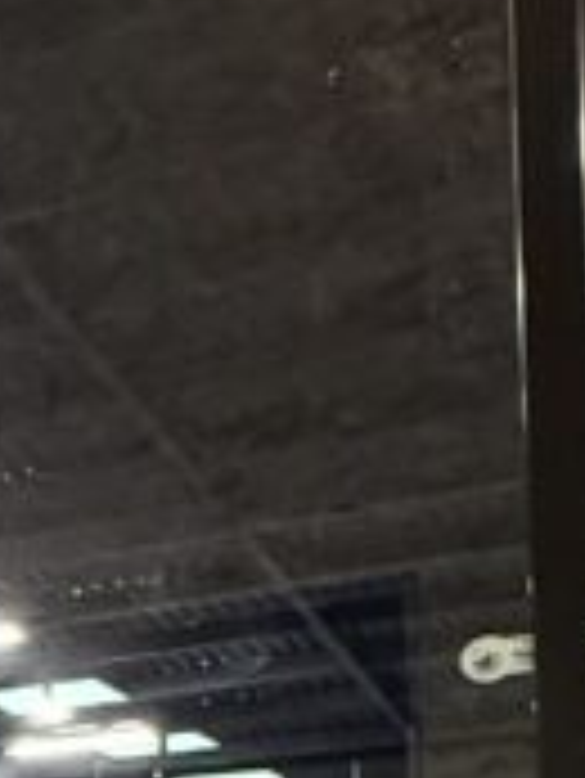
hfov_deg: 13.9
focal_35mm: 83
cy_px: 1007
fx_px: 1868
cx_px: -716
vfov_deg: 21.3
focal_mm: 2.22
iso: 800
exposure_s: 1/60
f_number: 2.2
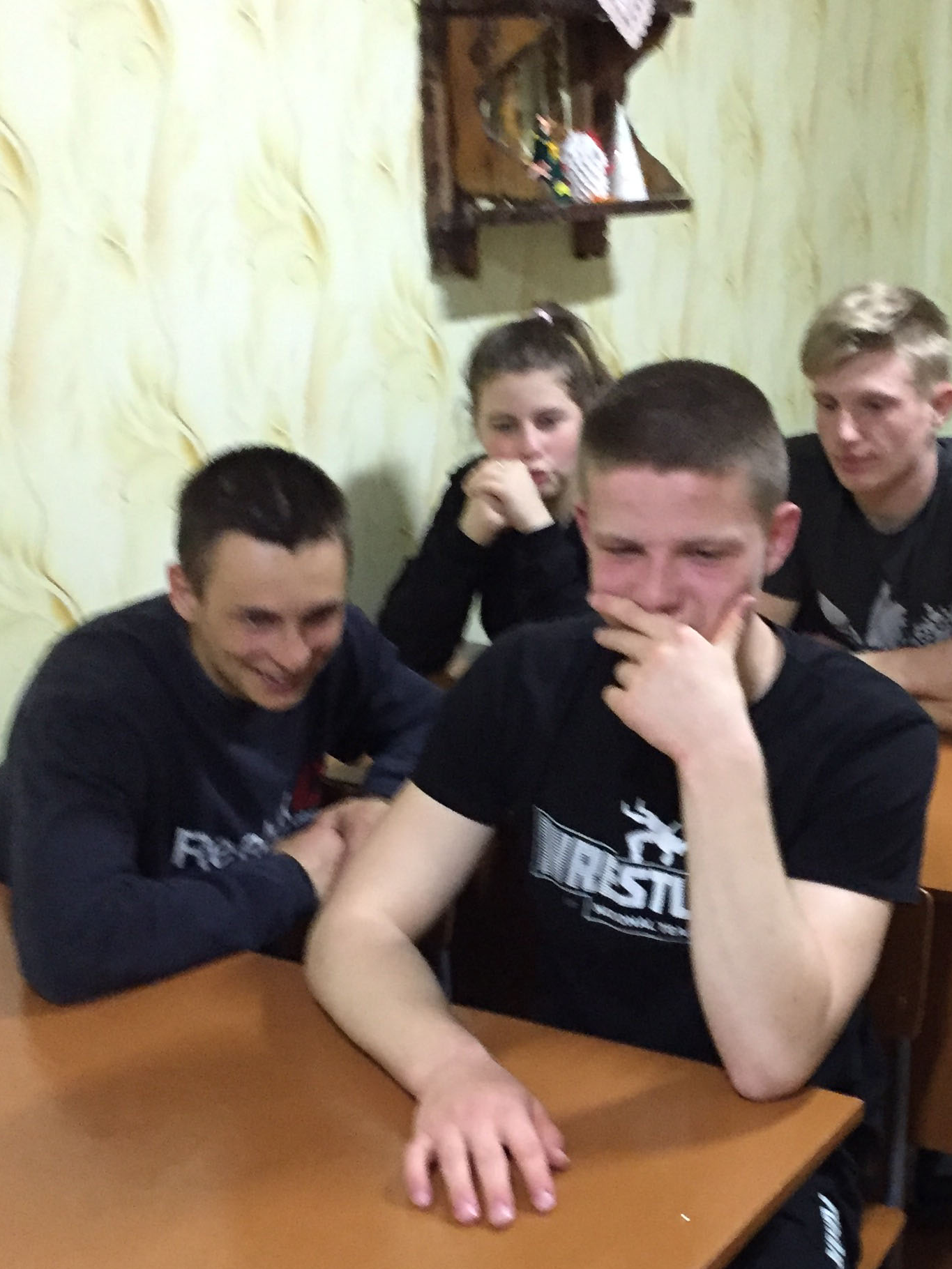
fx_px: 1907
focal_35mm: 52
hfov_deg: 27.4
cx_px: 780
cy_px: 781
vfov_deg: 36.6
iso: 250
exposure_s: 1/17
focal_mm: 4.15
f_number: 2.2
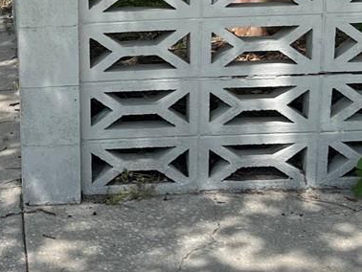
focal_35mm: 110
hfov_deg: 17.7
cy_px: 86
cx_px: 52
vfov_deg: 13.5
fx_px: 1151
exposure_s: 1/3257
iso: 50
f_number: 1.5
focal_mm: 5.7
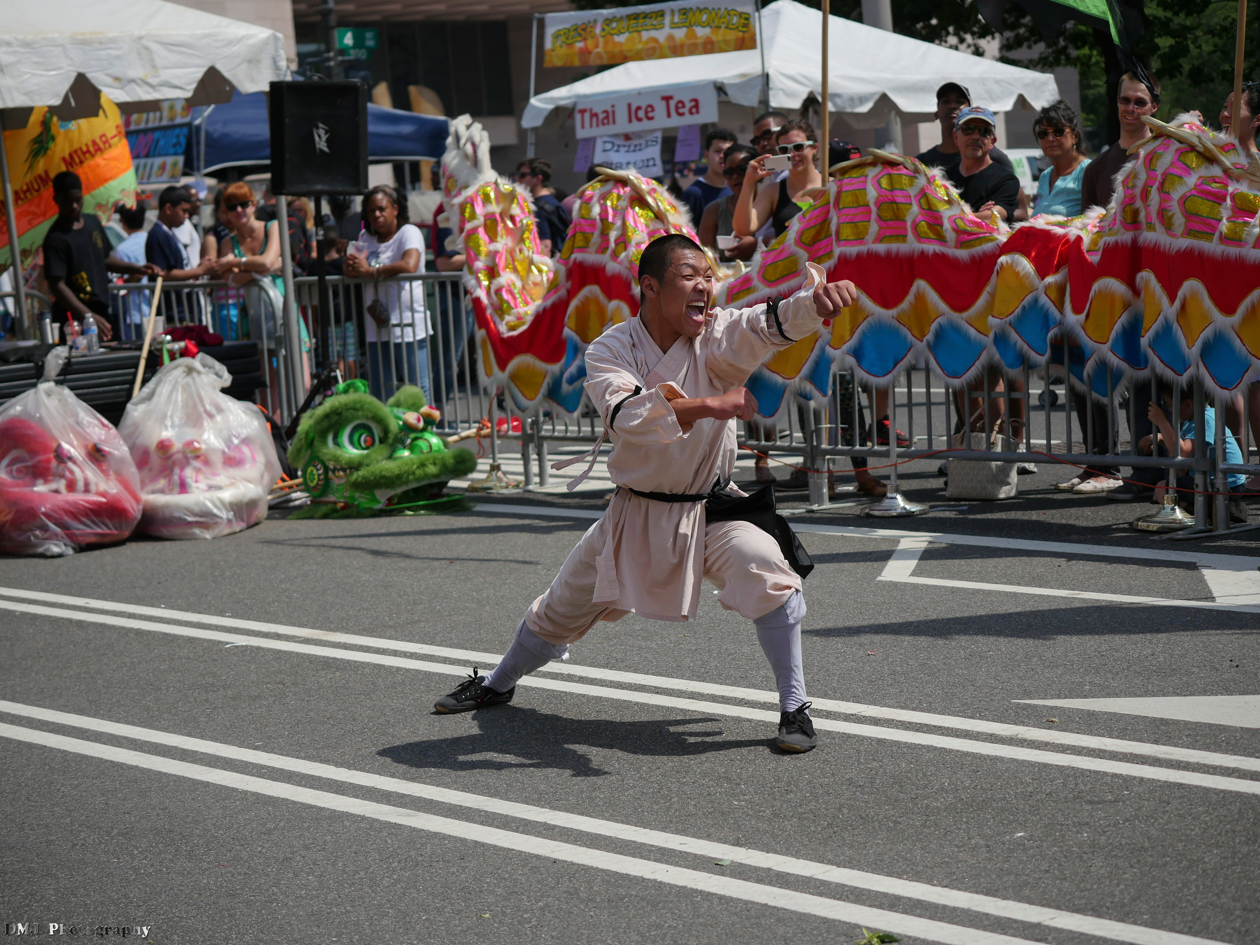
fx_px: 3058
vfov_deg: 17.6
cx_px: 630
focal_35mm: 84
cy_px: 472
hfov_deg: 23.3
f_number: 2.8
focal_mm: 42
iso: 200
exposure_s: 1/5000
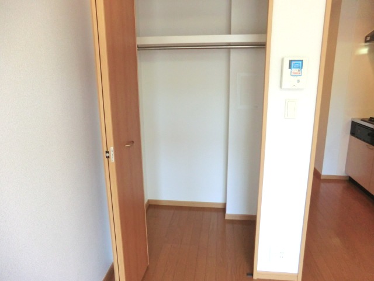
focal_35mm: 24
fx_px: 259
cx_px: 187
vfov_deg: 56.8
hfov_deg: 71.6
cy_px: 140
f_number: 3.2
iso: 250
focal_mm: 4.3
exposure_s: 1/60
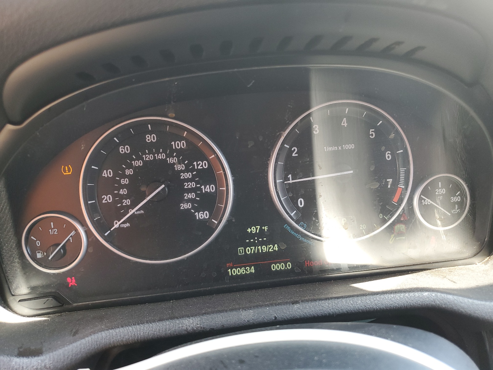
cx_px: 246
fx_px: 370
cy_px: 185
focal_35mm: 26
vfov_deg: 53.1
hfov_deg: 67.3
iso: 79
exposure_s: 1/60.2
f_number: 1.5
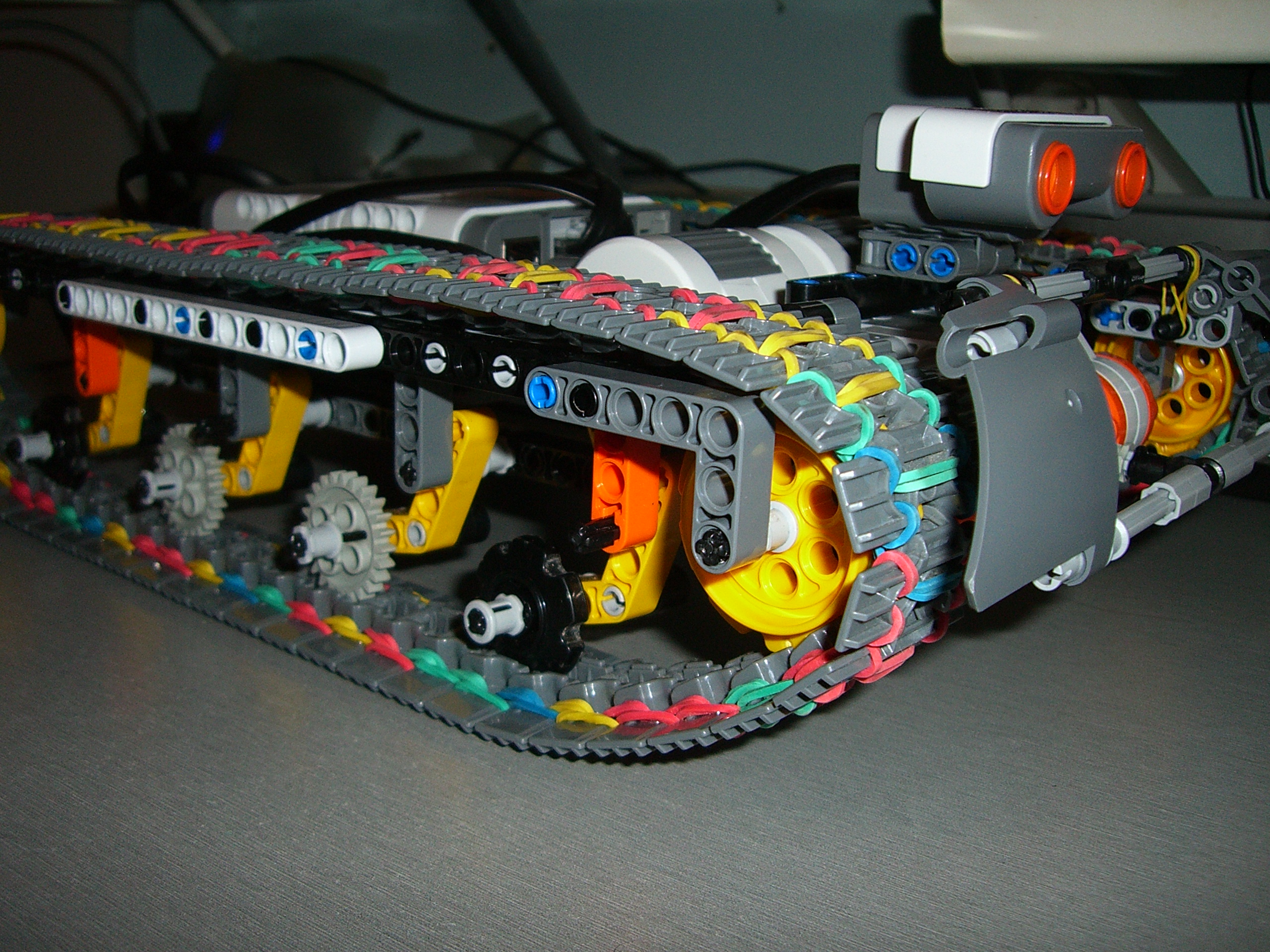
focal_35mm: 38
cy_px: 476
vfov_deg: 37.7
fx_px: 1394
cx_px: 635
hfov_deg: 49.0
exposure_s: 1/60
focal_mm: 6.2
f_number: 2.7
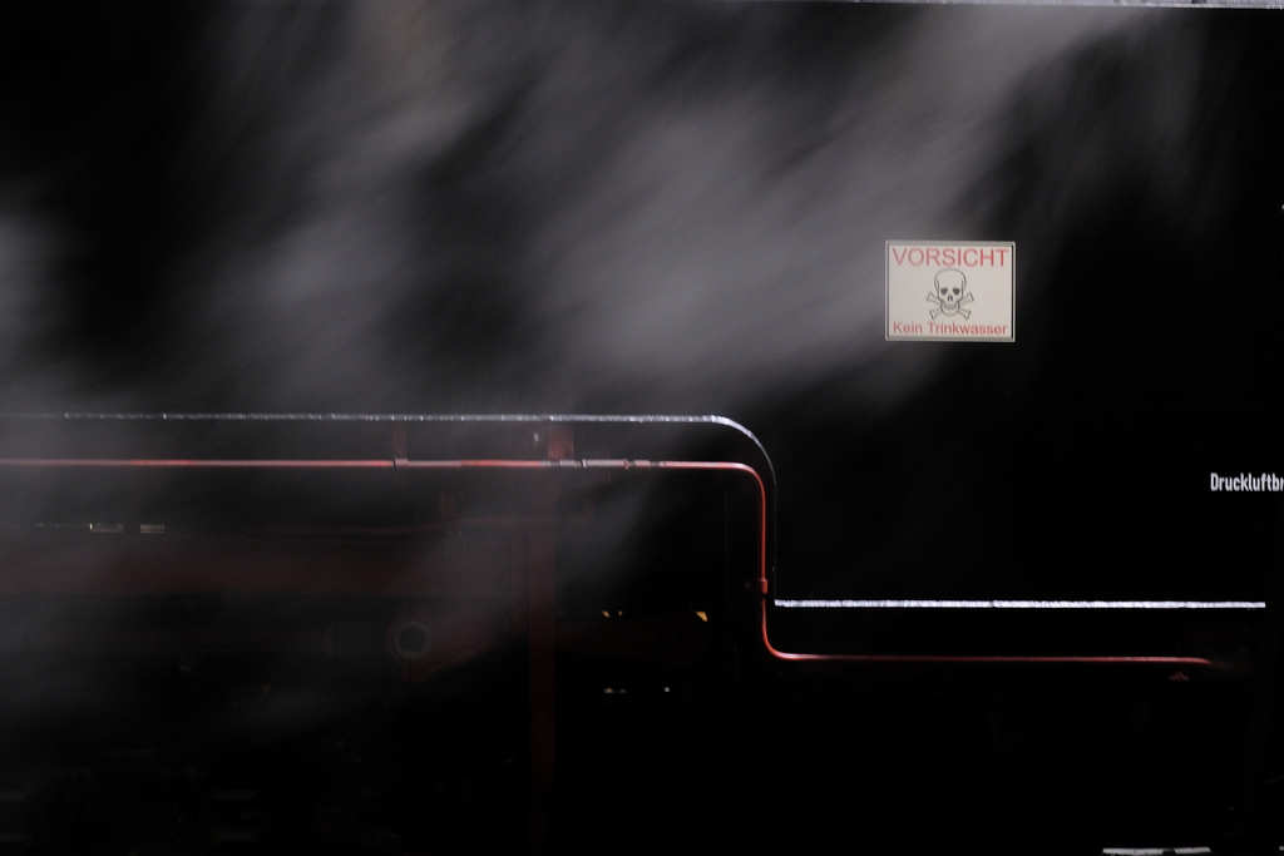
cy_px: 428
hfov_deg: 6.5
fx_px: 11343
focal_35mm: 318
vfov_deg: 4.3
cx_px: 642
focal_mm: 211.8
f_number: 5.6
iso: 1250
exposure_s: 1/4
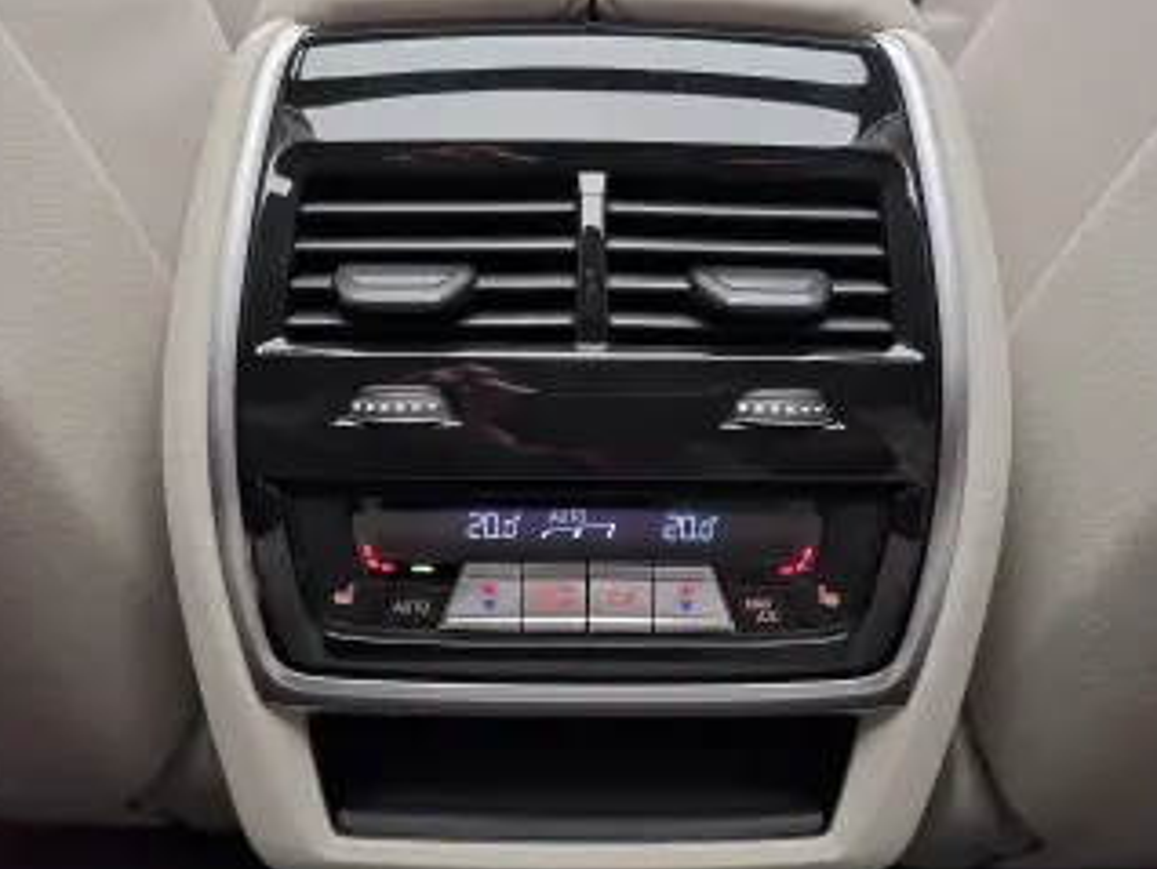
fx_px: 870
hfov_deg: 67.3
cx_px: 571
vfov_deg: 53.1
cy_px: 425
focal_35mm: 26
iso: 1000
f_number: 1.7
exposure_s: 1/50
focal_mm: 6.3
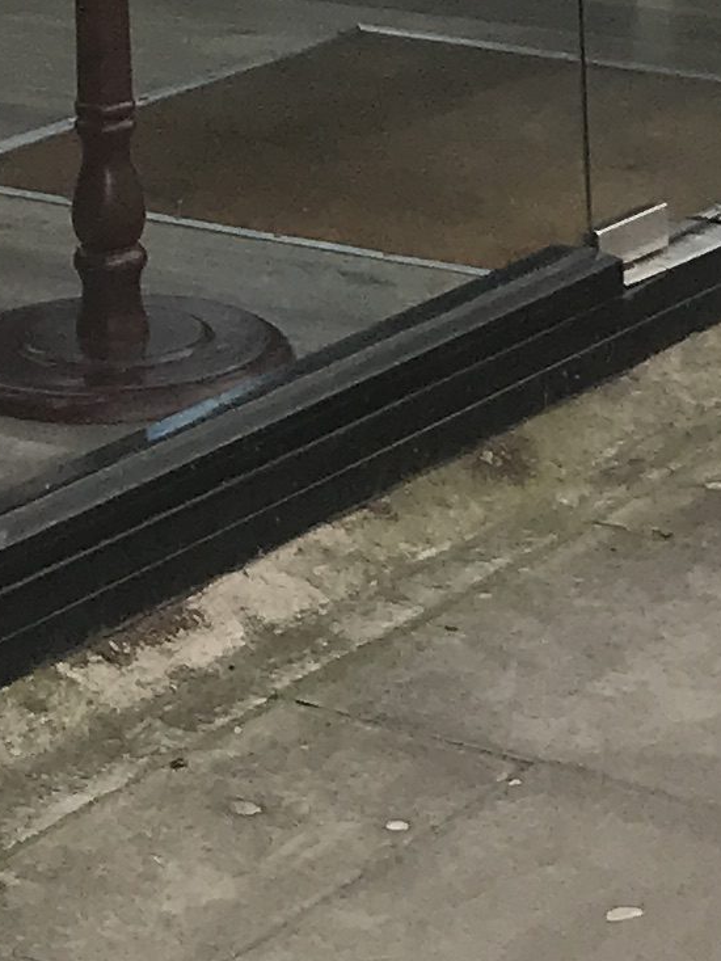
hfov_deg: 9.6
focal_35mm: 154
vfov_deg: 10.9
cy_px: -1304
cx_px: 35
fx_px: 4276
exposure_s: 1/427
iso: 20
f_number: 1.8
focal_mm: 3.99
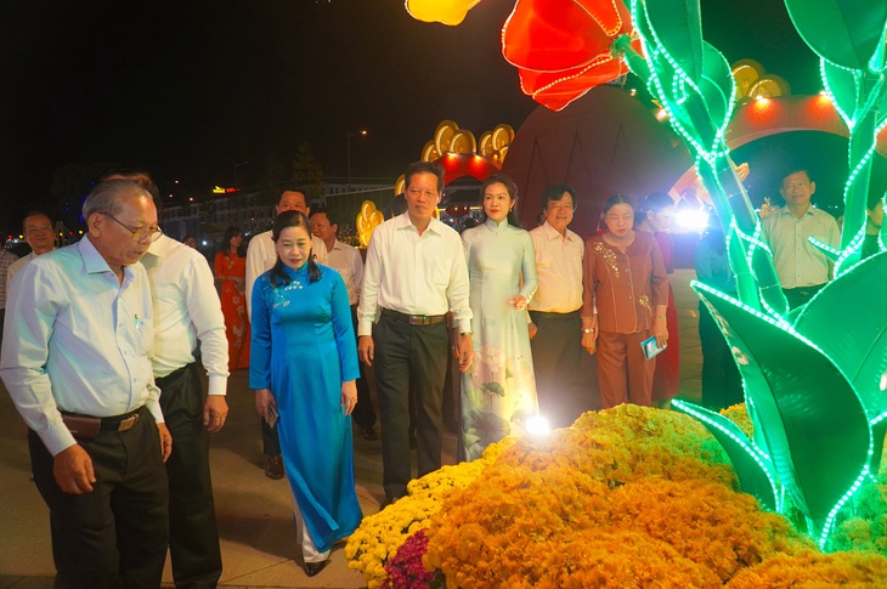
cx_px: 444
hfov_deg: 67.4
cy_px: 294
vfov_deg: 47.8
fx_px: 664
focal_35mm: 27
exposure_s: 1/160
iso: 1250
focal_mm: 18
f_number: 4
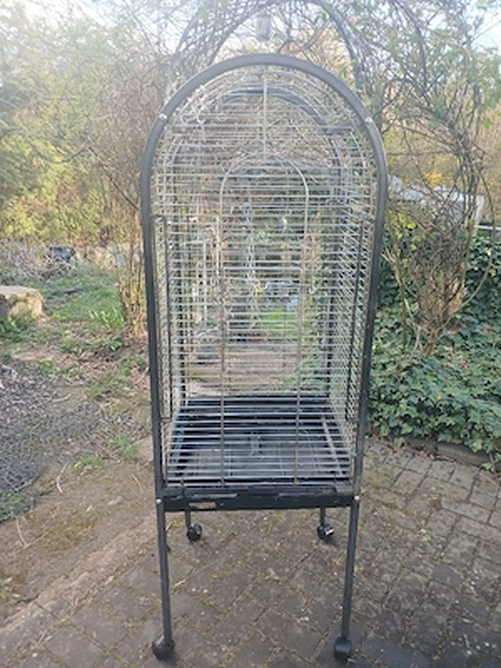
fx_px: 521
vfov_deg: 65.3
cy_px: 334
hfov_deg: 51.4
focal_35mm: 27
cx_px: 250
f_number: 1.8
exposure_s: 1/50.3
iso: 50
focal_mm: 3.98
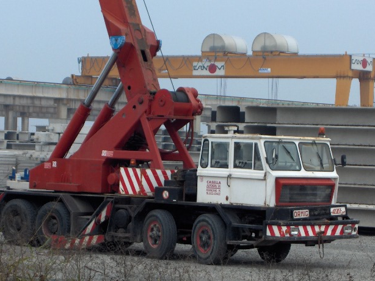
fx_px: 1321
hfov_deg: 16.2
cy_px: 137
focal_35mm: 122
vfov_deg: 12.1
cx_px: 183
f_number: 4.9
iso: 100
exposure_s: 1/238
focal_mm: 24
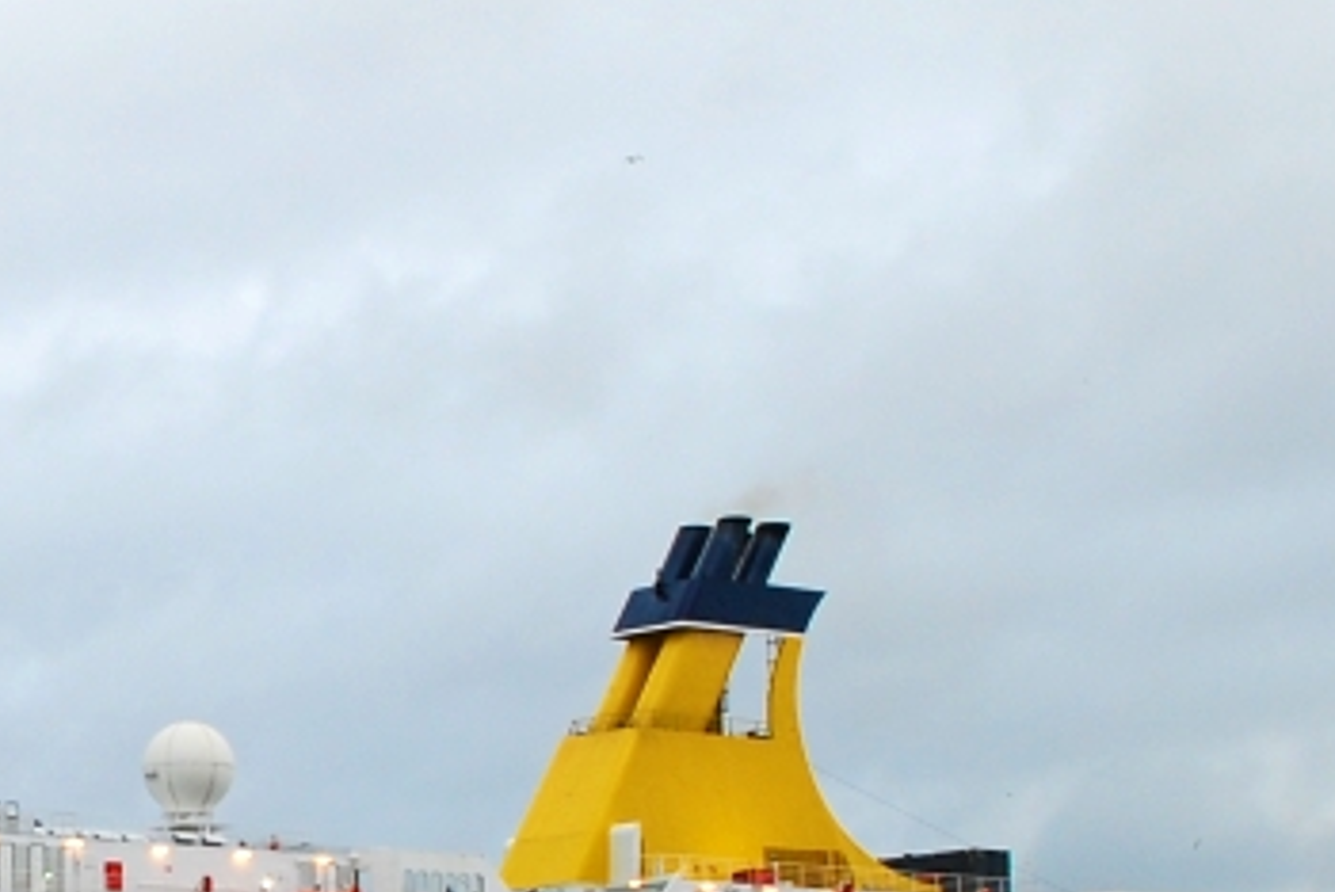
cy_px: 821
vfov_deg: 17.0
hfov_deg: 24.1
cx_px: -107
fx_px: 2932
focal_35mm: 79
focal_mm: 18
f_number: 5.6
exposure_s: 1/60
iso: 200
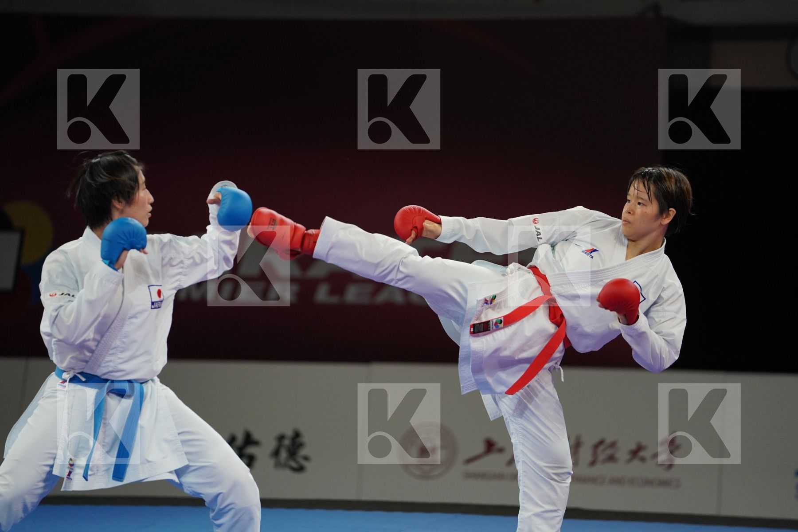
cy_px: 266
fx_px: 4433
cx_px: 399
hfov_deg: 10.3
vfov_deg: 6.9
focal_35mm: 200
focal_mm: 200
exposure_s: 1/1000
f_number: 2.8
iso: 1600
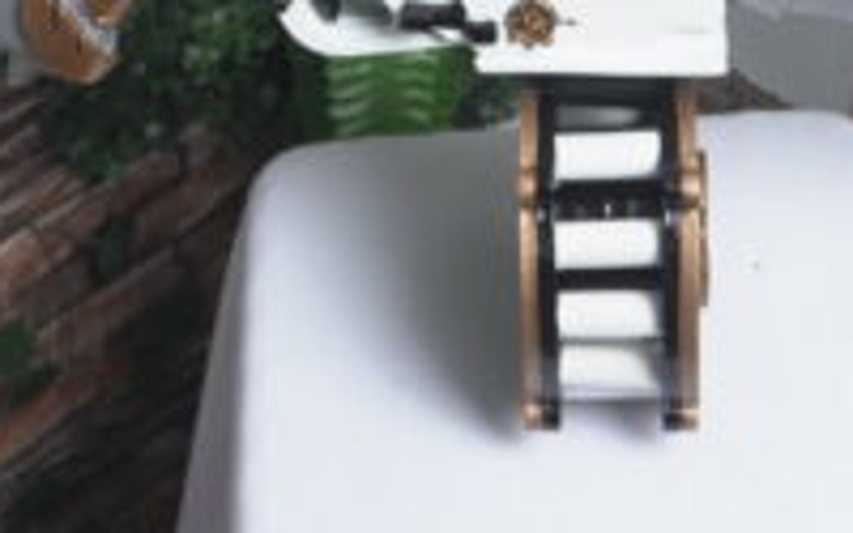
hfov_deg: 20.4
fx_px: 2348
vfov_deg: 12.6
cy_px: -136
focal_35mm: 101
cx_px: 674
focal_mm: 22
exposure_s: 1/50
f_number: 4.5
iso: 500
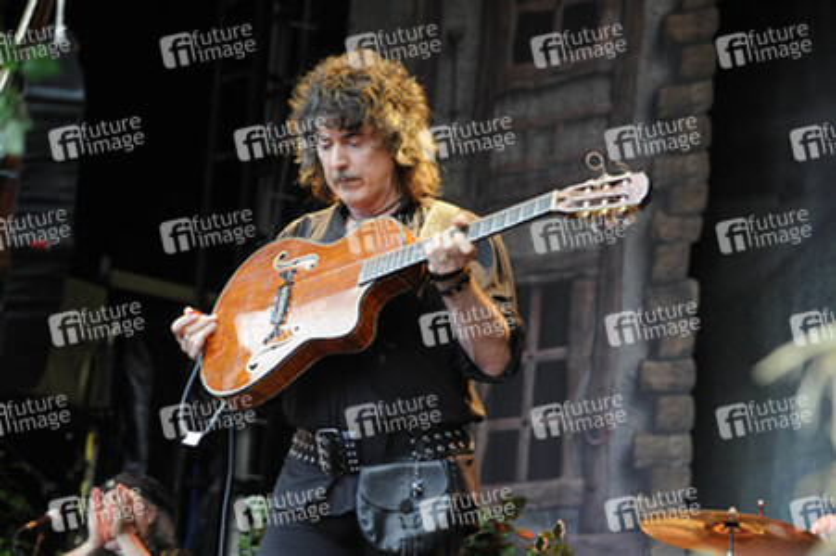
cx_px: 418
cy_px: 278
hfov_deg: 18.3
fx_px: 2599
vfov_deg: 12.2
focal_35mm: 112
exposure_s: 1/200
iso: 3200
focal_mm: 112
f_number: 6.3
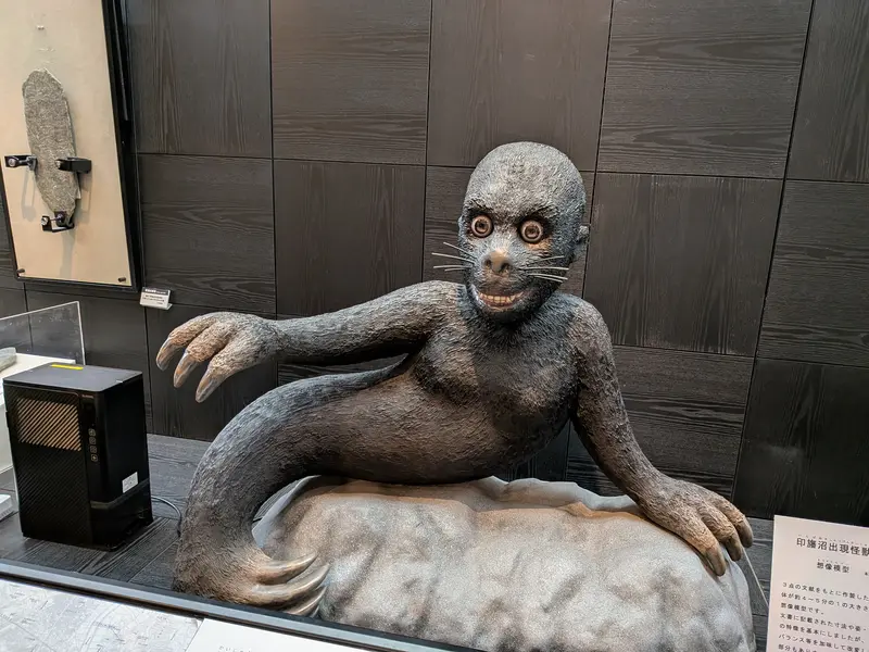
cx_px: 434
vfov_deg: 56.8
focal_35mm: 24
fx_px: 602
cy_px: 326
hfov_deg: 71.6
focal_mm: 4.53
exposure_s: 1/50
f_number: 1.7
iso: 287
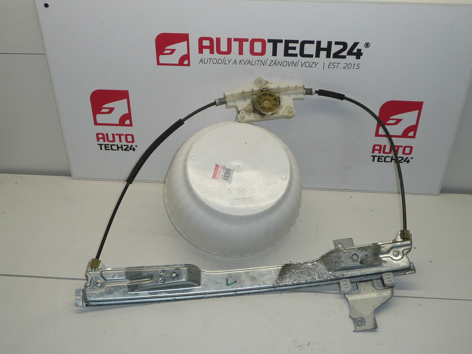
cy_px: 177
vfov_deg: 39.7
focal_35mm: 36
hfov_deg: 51.4
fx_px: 491
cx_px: 236
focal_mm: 4.6
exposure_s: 1/160
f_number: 3.3
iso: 100
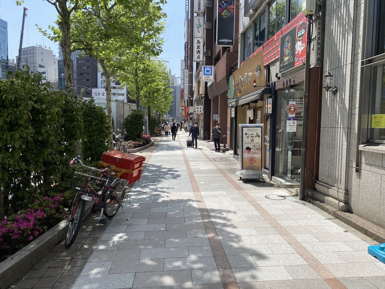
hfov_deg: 67.3
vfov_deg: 53.1
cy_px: 144
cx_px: 192
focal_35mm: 26
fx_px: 289
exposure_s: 1/1961
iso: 32
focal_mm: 4.25
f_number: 1.8
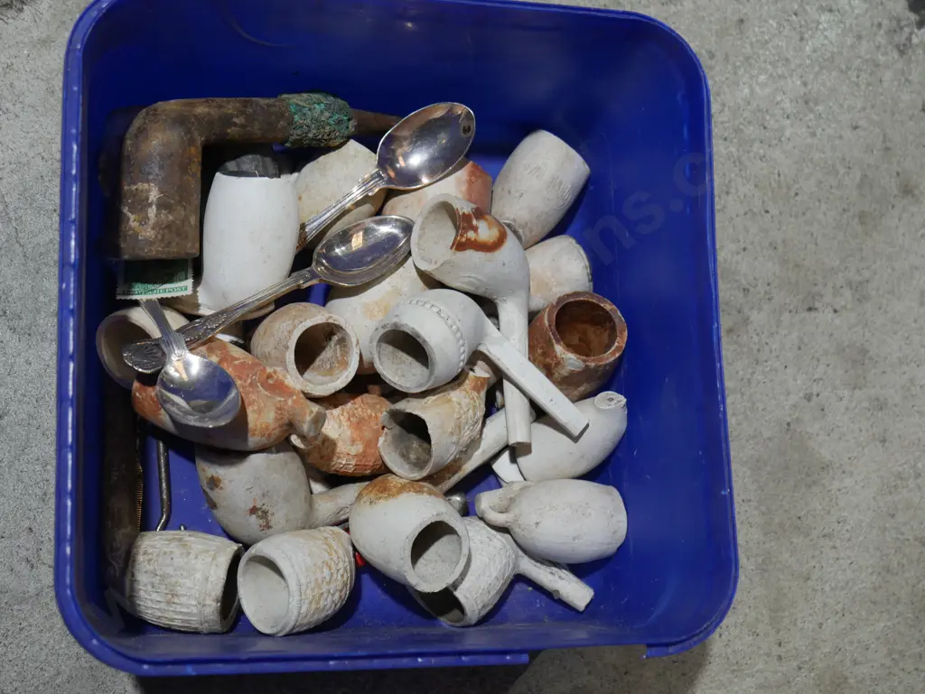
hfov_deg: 31.2
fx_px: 1658
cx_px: 462
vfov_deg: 23.7
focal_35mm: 62
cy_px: 347
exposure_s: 1/80
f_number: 5.4
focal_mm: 31
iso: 500
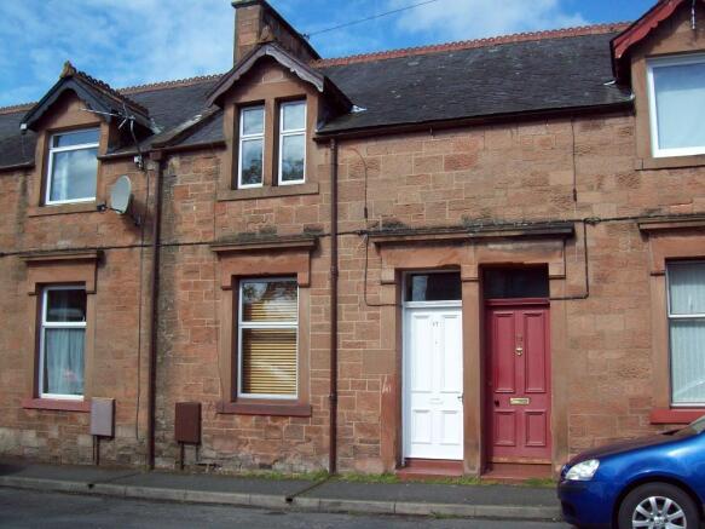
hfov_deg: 51.4
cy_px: 264
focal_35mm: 36
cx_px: 352
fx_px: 733
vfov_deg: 39.6
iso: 80
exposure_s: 1/506
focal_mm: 6
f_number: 4.8
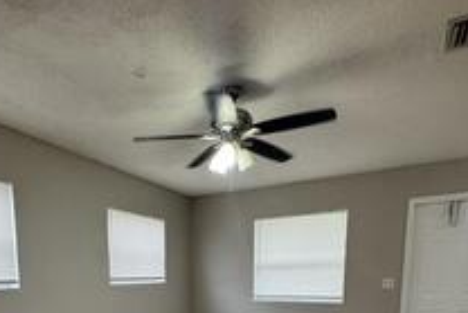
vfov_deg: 39.4
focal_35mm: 28
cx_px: 166
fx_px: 364
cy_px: 331
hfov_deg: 64.2
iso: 200
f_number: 2.2
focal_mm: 2.22
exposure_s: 1/120
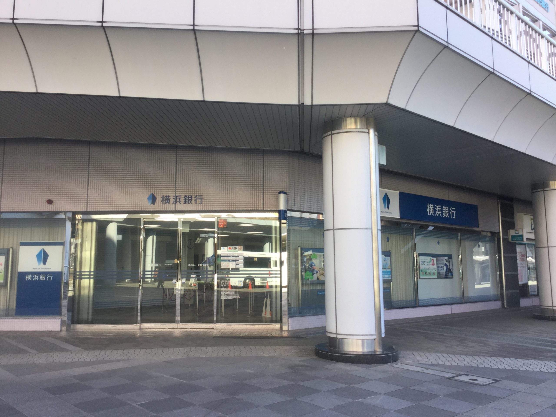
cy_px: 208
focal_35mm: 31
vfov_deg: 45.4
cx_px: 278
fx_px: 498
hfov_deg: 58.4
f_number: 2.4
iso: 25
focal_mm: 3.3
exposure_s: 1/160
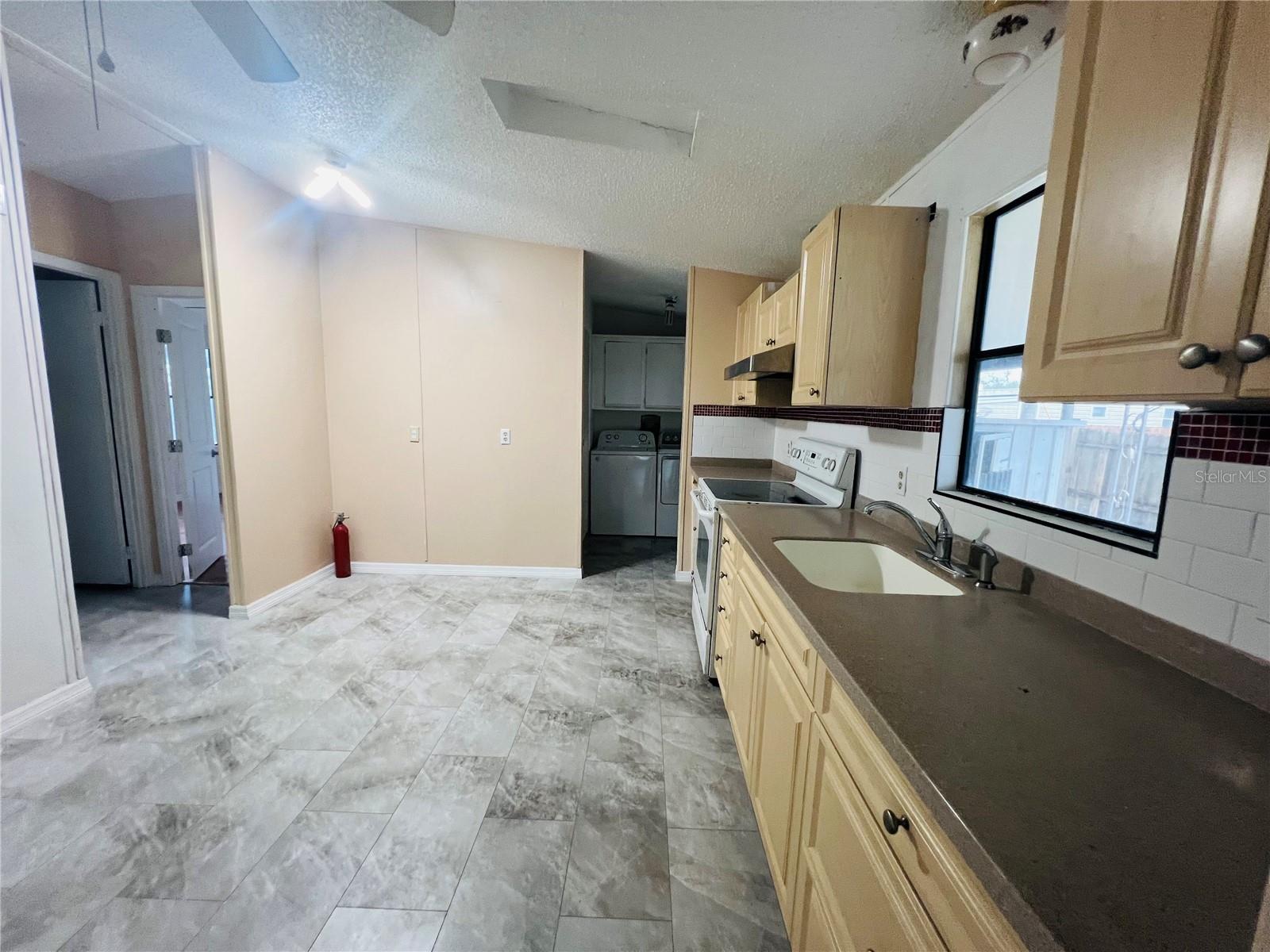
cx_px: 635
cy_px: 476
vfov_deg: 89.9
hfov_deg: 106.2
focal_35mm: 13
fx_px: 477
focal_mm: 1.57
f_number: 1.8
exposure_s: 1/60
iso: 160
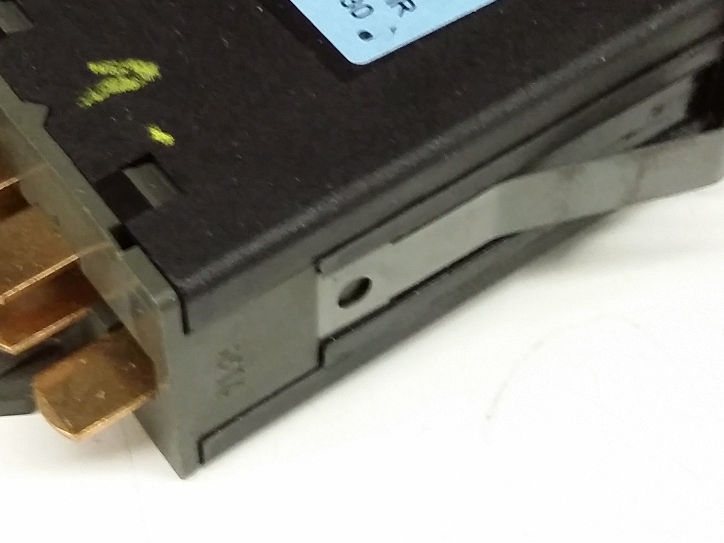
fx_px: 1590
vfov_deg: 19.2
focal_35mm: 76
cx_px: 280
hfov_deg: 25.6
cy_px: 125
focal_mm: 3.4
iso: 250
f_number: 2.4
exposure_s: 1/15
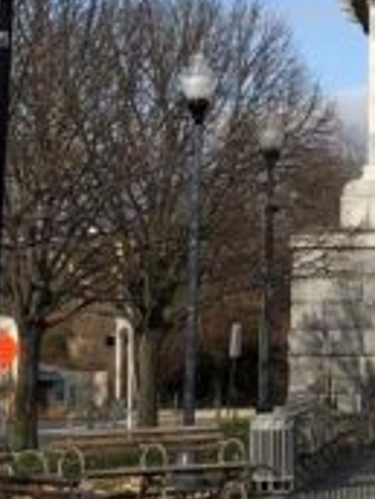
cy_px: -345
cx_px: 480
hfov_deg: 8.8
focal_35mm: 167
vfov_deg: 11.2
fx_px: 2412
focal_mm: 3.99
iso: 20
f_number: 1.8
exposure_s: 1/2315
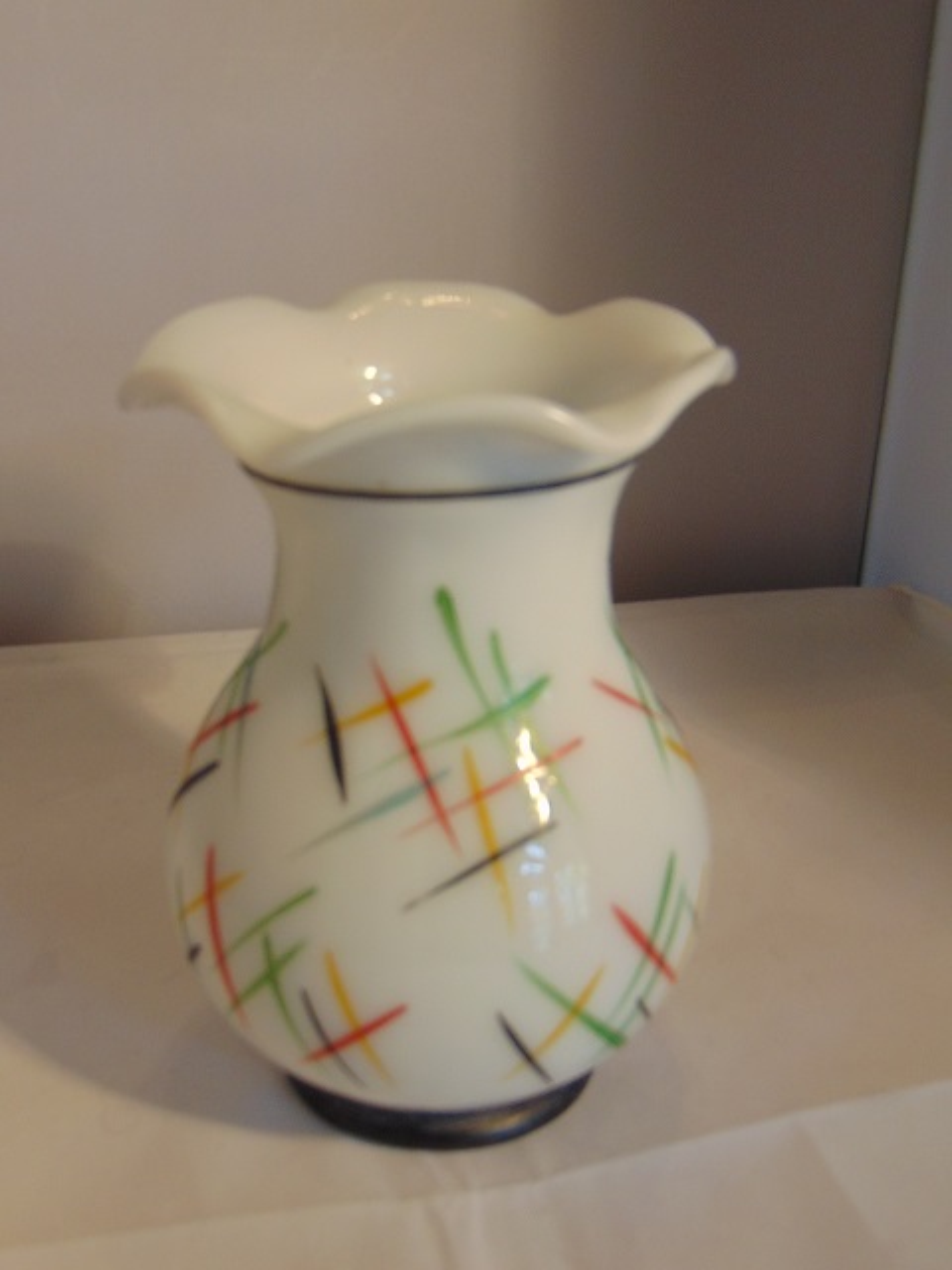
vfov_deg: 47.9
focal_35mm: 39
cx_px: 476
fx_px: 1430
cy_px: 635
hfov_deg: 36.8
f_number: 3.3
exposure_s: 1/30
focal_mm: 6.9
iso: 100
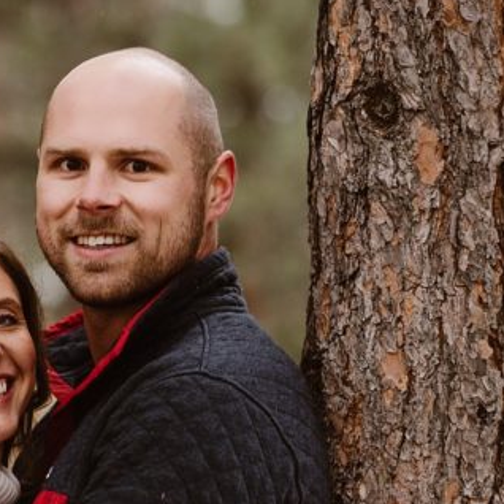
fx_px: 3838
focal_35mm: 233
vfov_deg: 7.5
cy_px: 314
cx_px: 143
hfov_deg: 7.5
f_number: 2.2
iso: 500
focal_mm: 85
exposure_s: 1/250
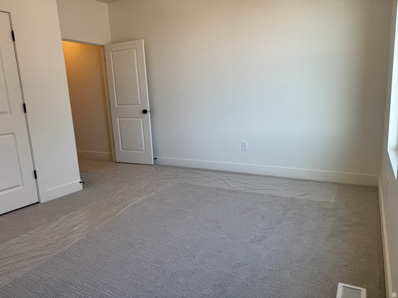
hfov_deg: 71.6
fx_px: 276
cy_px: 149
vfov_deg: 56.8
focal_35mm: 24
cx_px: 199
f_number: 1.78
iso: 64
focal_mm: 6.76
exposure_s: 1/249
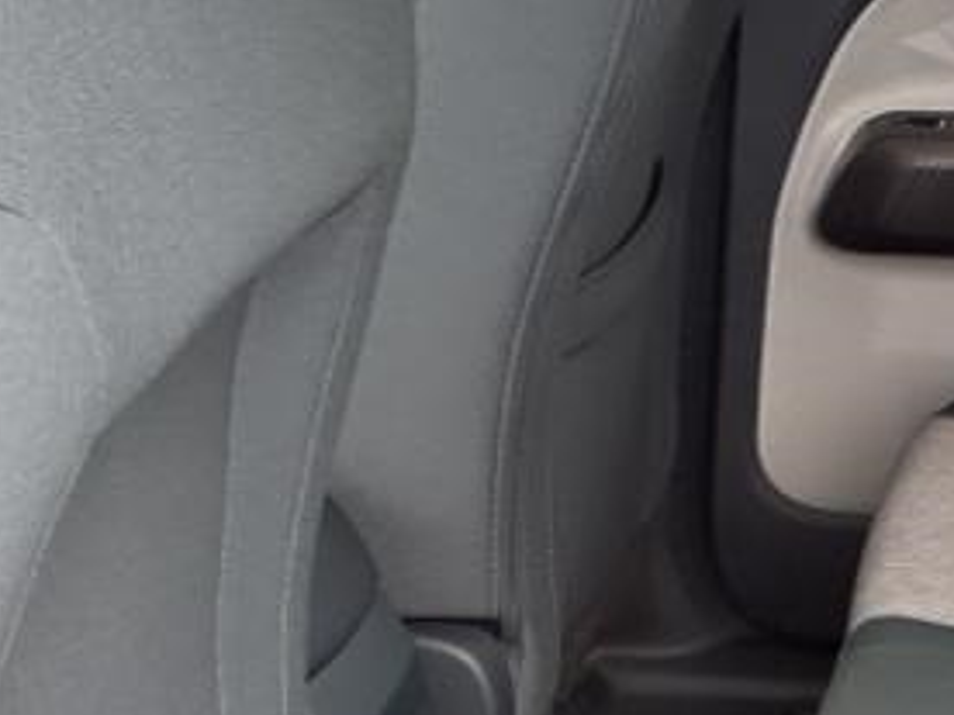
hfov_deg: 19.0
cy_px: 991
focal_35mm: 100
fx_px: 2756
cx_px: 995
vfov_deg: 14.1
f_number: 1.9
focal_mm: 3.58
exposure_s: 1/120
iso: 64
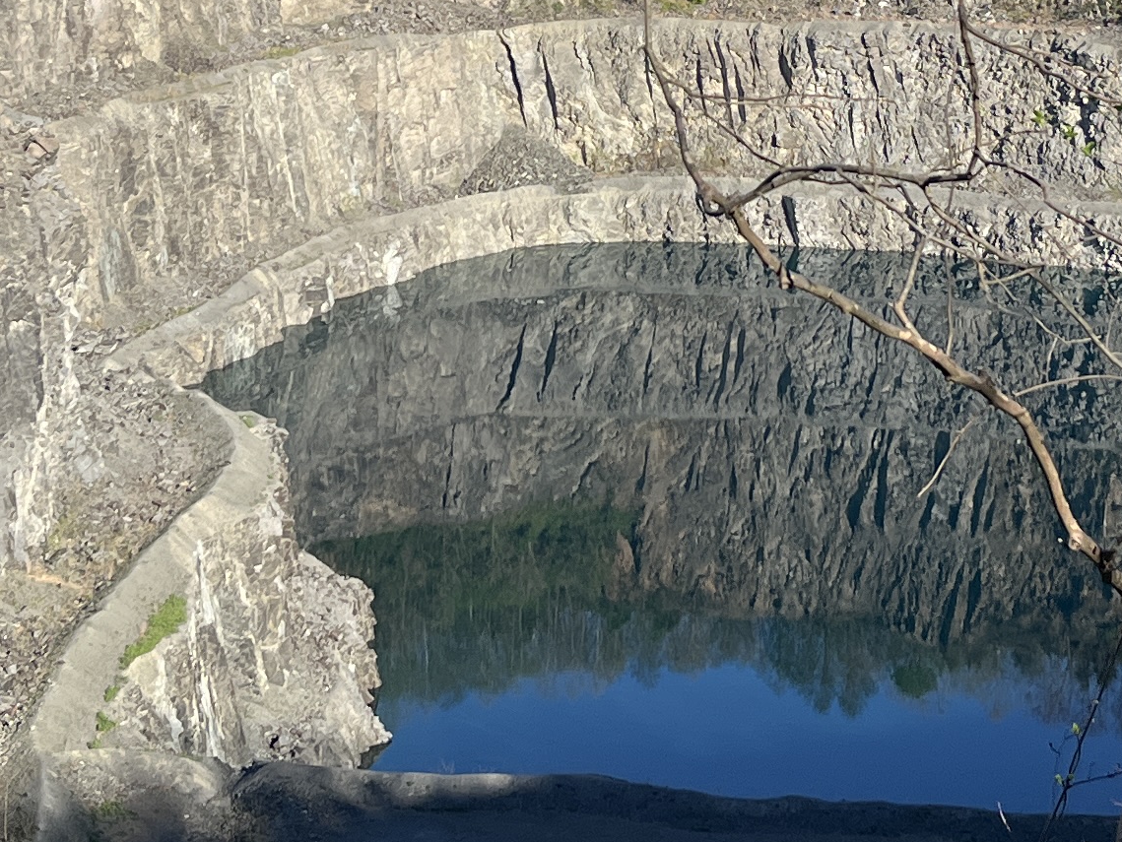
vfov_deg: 15.6
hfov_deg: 21.2
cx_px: 723
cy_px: -112
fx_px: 2983
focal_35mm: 92
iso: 50
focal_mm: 5.1
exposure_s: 1/2967
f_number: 1.6
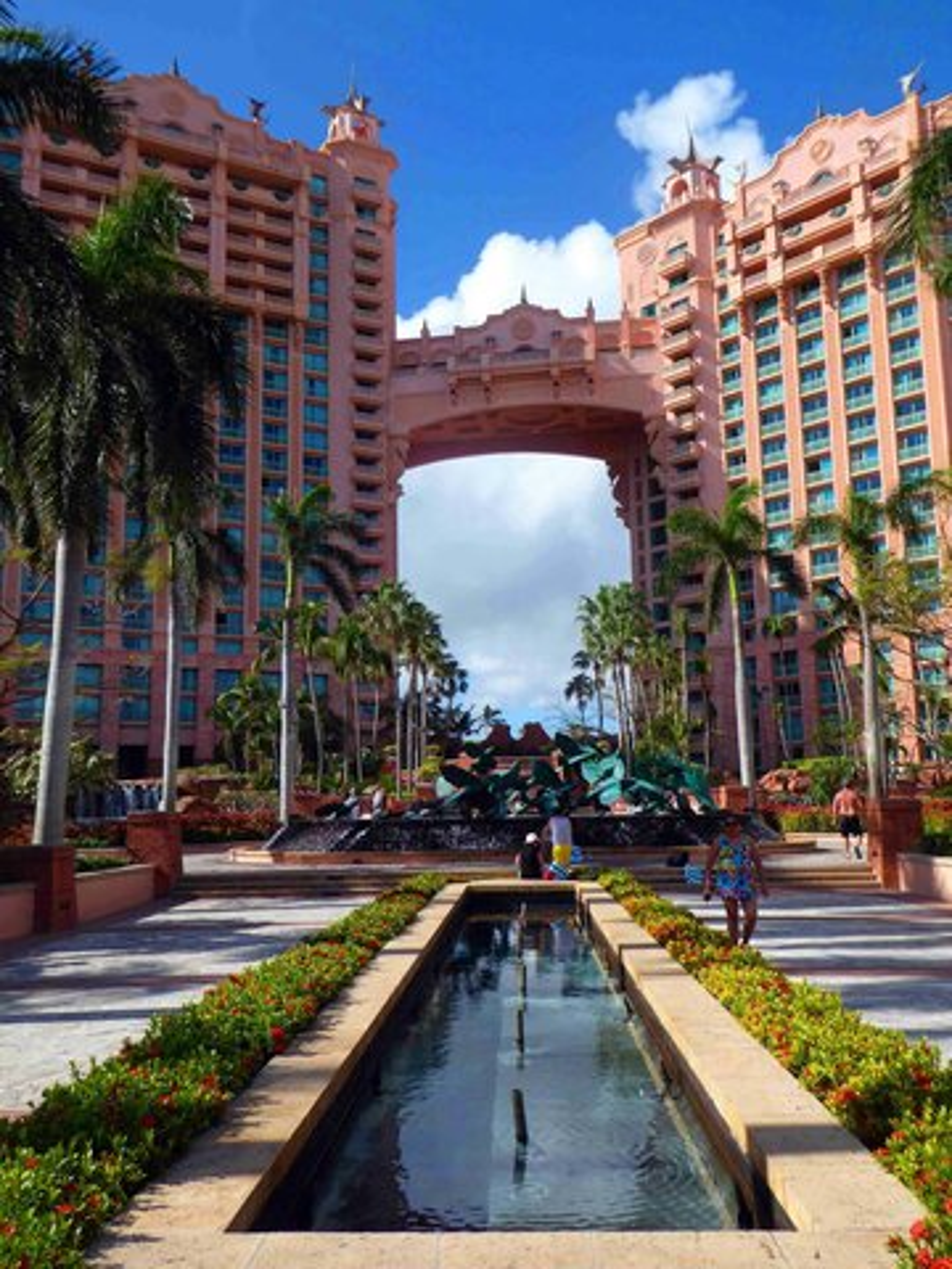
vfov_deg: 61.7
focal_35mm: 29
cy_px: 634
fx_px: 1063
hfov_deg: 48.2
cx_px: 476
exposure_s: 1/800
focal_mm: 5
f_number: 3.5
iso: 80
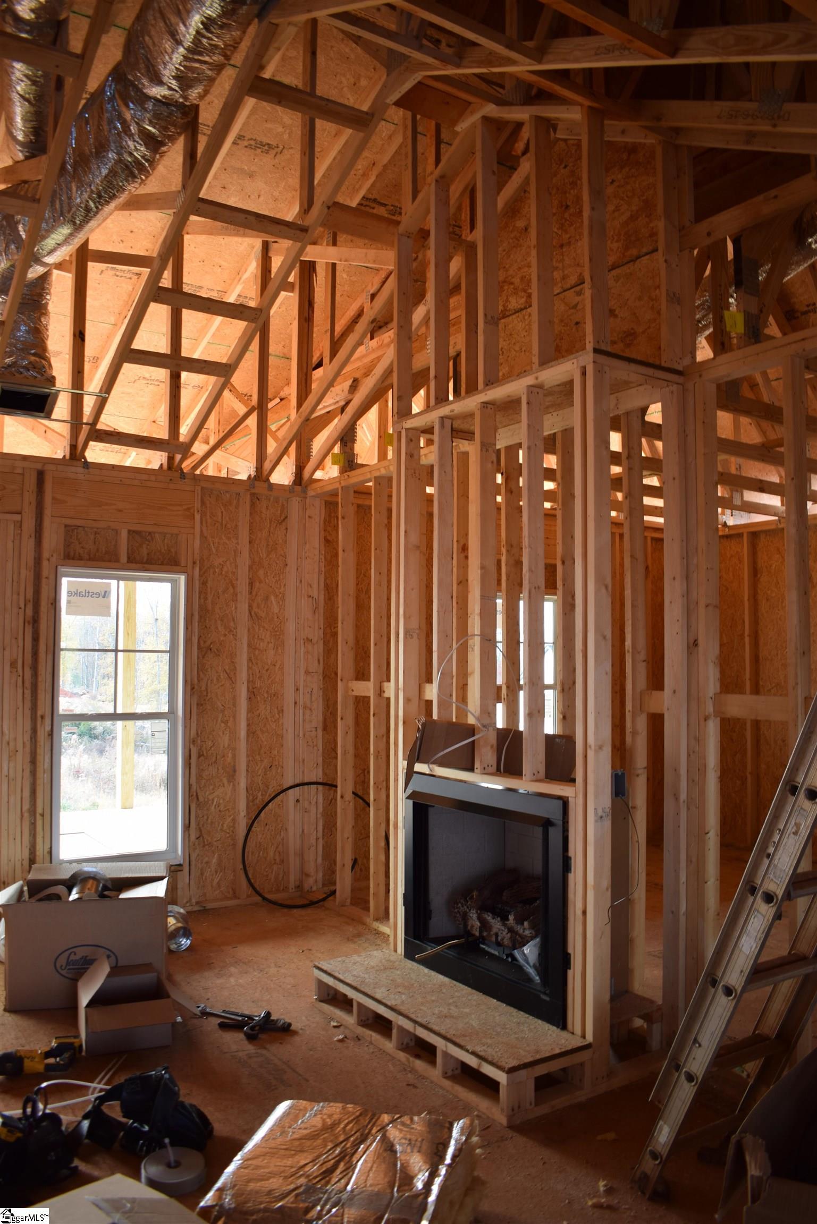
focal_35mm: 27
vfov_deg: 67.4
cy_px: 612
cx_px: 408
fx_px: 919
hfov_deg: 47.9
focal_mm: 18
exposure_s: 1/15
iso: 100
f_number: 3.5
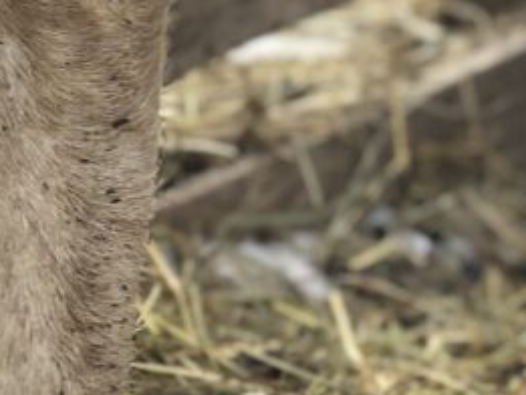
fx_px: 3101
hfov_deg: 9.3
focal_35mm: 204
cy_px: -133
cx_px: 925
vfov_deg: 7.2
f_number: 2.4
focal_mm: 6
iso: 16
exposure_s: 1/226
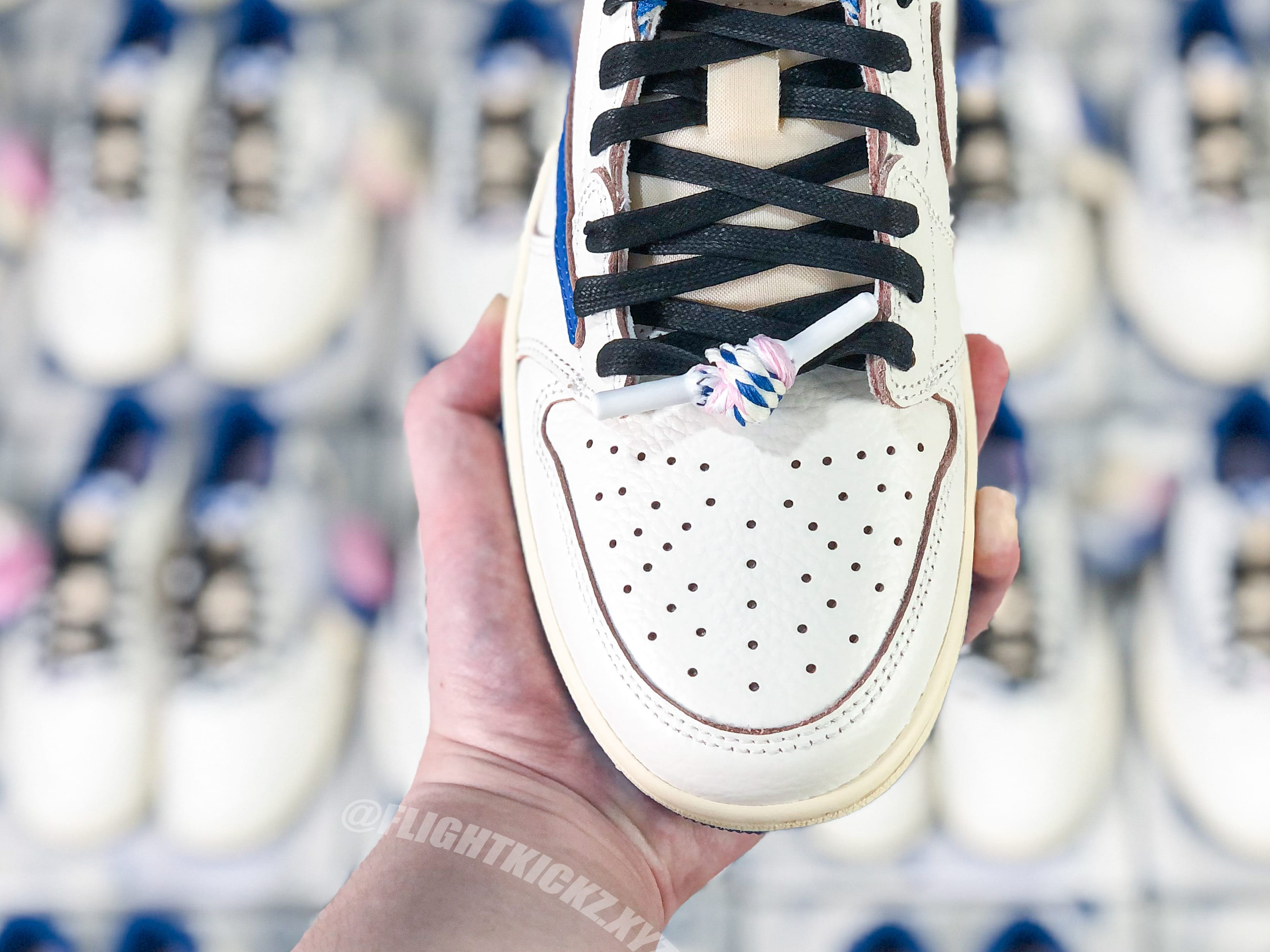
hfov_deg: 30.7
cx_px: 744
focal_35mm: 63
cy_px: 474
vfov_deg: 23.3
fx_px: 2311
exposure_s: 1/60
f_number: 2.4
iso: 64
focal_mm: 6
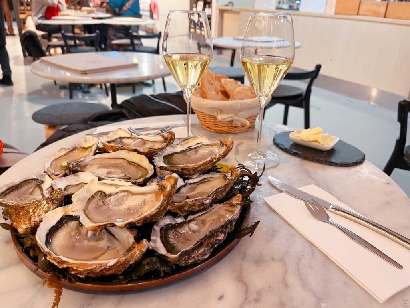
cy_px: 154
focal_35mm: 26
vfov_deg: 53.1
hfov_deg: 67.3
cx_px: 205
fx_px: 308
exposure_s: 1/47
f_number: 1.6
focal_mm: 5.1
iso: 100
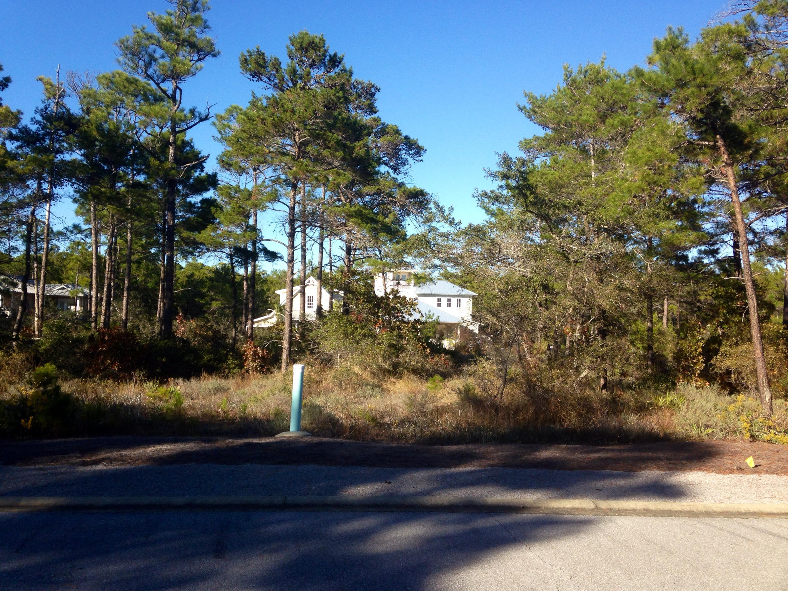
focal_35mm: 33
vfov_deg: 42.9
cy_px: 296
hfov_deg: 55.4
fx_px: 751
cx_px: 394
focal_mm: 4.12
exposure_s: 1/951
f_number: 2.4
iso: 64
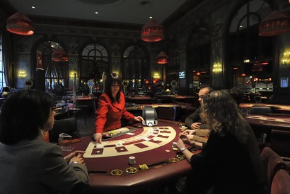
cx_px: 145
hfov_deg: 84.0
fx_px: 161
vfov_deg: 61.9
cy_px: 97
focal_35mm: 20
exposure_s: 1/13
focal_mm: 20
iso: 400
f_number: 5.6
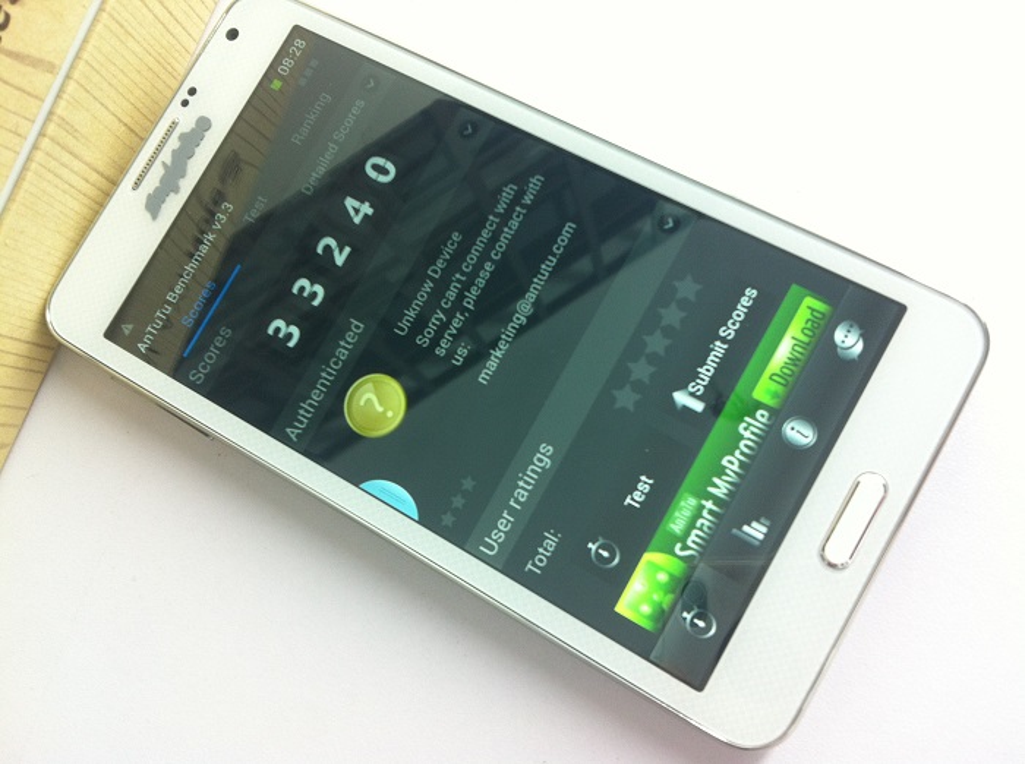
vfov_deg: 40.6
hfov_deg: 52.7
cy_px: 382
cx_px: 512
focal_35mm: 35
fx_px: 1034
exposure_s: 1/20
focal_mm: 3.85
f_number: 2.8
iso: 80
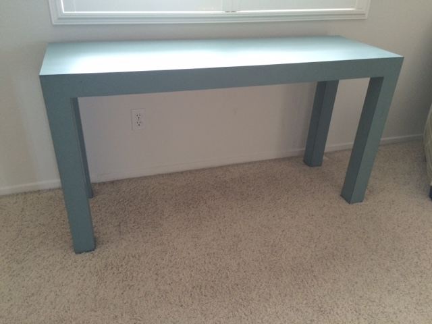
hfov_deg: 61.7
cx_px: 216
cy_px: 162
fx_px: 362
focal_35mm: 29
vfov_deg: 48.2
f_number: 2.2
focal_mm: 4.15
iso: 125
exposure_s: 1/30
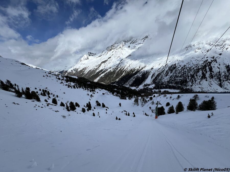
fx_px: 86
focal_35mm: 13
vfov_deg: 89.9
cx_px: 115
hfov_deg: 106.2
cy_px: 86
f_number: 1.8
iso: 40
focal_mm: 1.57
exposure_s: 1/4785
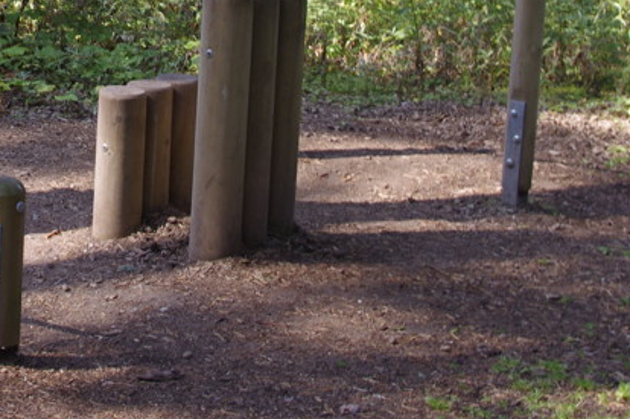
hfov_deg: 22.3
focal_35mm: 87
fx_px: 1521
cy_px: -62
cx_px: -27
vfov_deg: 15.2
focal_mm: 24.38
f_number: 8
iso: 200
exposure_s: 1/50
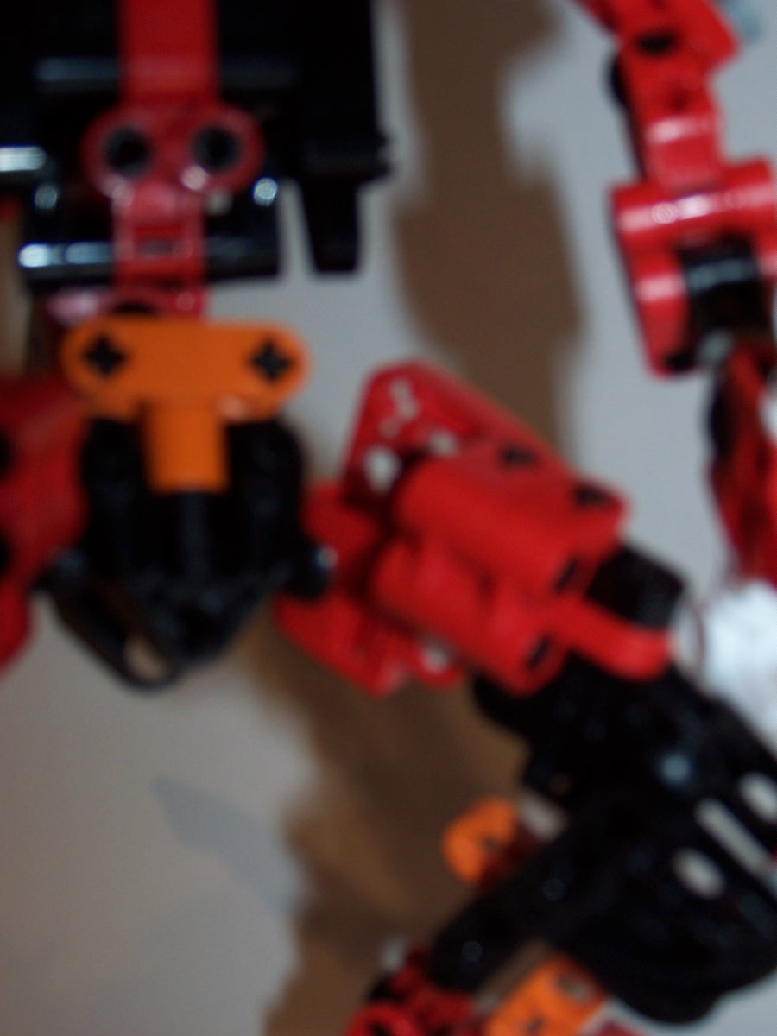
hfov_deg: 21.3
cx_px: 388
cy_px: 518
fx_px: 2065
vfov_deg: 28.2
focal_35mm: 69
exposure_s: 1/60
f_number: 3.2
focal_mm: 11.5
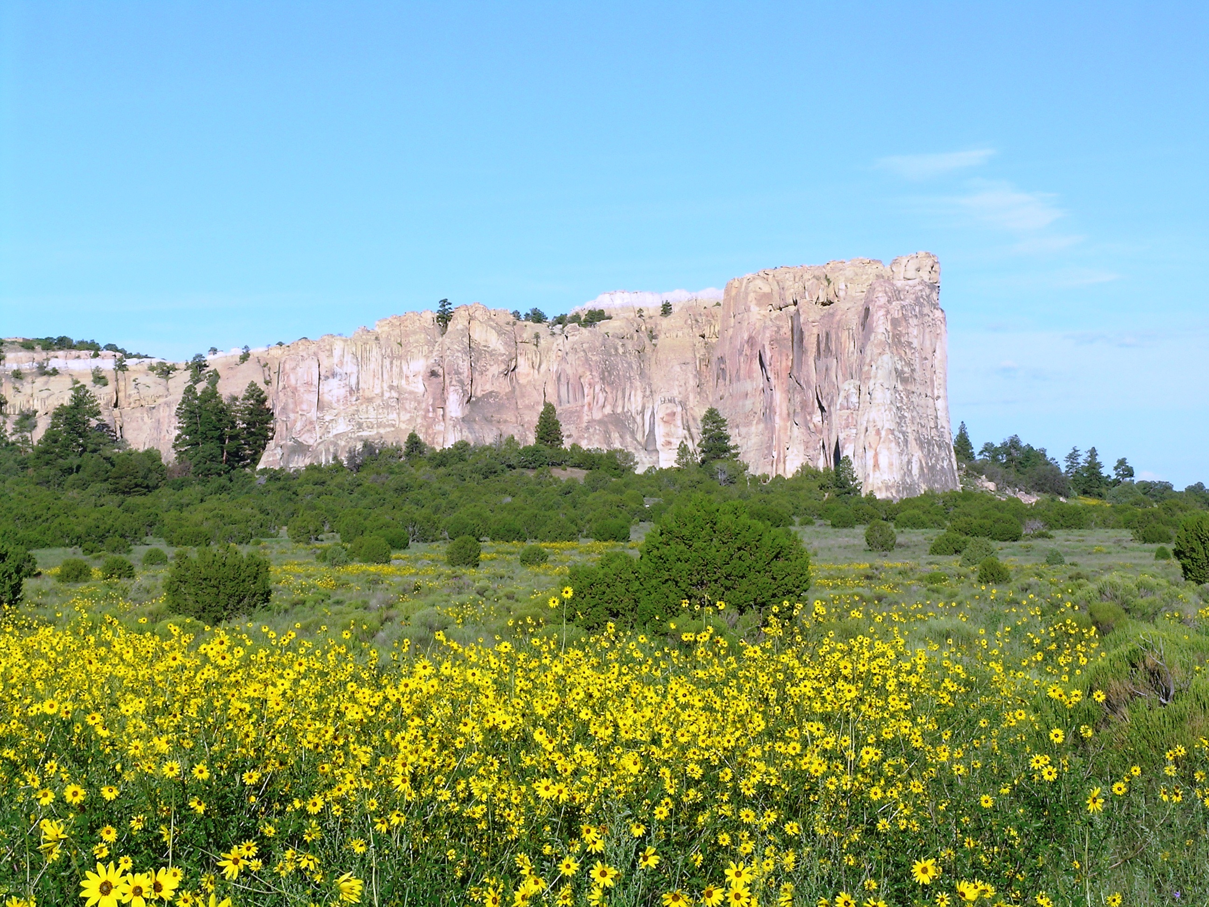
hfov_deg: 17.0
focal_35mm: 116
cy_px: 454
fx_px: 4051
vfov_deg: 12.8
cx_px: 604
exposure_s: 1/150
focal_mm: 24
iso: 50
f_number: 7.3
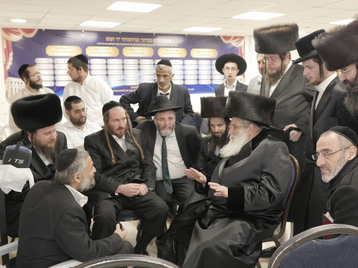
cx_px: 210
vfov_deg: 35.1
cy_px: 136
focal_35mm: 41
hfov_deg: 45.6
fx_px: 424
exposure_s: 1/160
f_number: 2.2
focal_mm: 16
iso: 1000
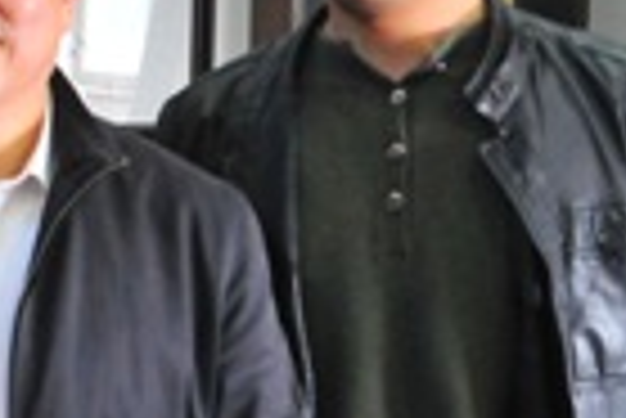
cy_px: 27
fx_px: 1828
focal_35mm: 105
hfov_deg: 17.3
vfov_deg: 12.9
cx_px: -347
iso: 1600
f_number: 4.8
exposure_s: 1/90
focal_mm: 18
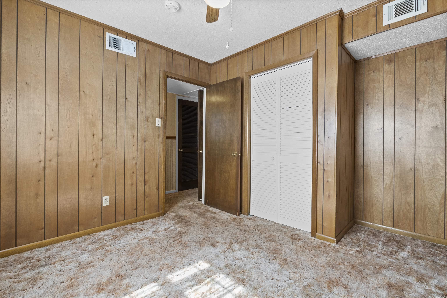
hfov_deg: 96.7
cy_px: 149
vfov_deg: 73.7
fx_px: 199
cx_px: 224
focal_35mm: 16
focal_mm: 16
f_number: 8
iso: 2000
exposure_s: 1/8
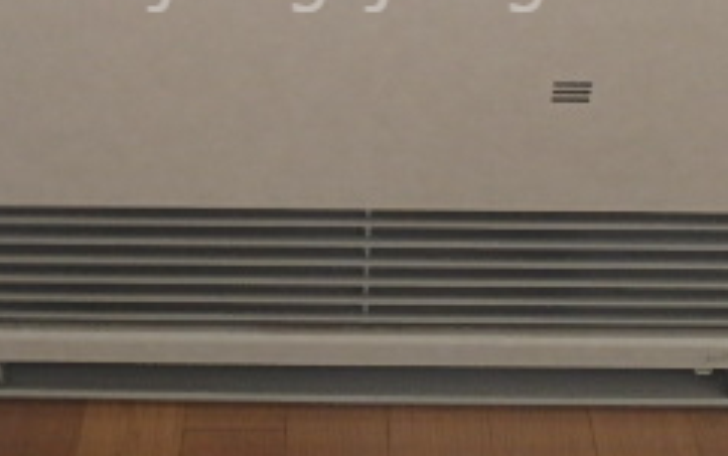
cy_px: -24
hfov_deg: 34.5
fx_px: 1171
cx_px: 353
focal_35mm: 59
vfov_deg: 21.1
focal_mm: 3.7
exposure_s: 1/30
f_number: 3.5
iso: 320
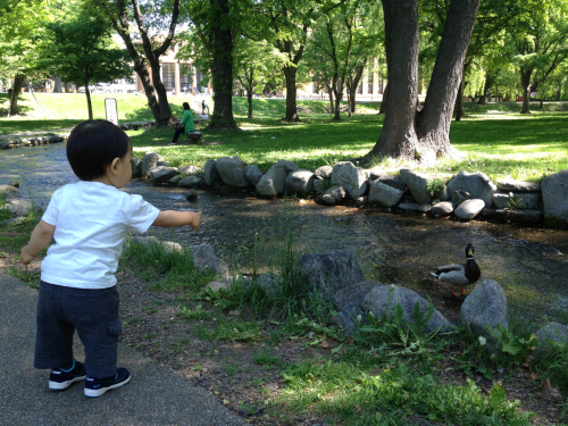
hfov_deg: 52.6
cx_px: 284
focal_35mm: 35
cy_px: 213
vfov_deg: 40.7
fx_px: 574
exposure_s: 1/132
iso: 50
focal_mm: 4.28
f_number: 2.4
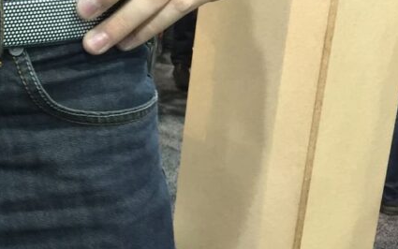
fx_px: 803
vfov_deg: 17.5
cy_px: 55
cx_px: -78
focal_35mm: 74
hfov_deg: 25.1
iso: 125
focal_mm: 4.15
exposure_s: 1/10
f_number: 2.2
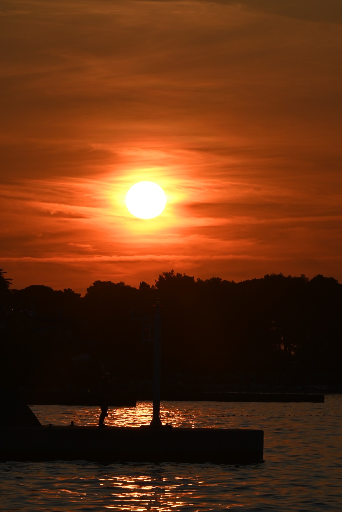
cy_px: 256
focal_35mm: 300
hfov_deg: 4.6
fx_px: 4272
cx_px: 171
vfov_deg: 6.9
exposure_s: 1/320
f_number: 29
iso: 180
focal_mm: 300
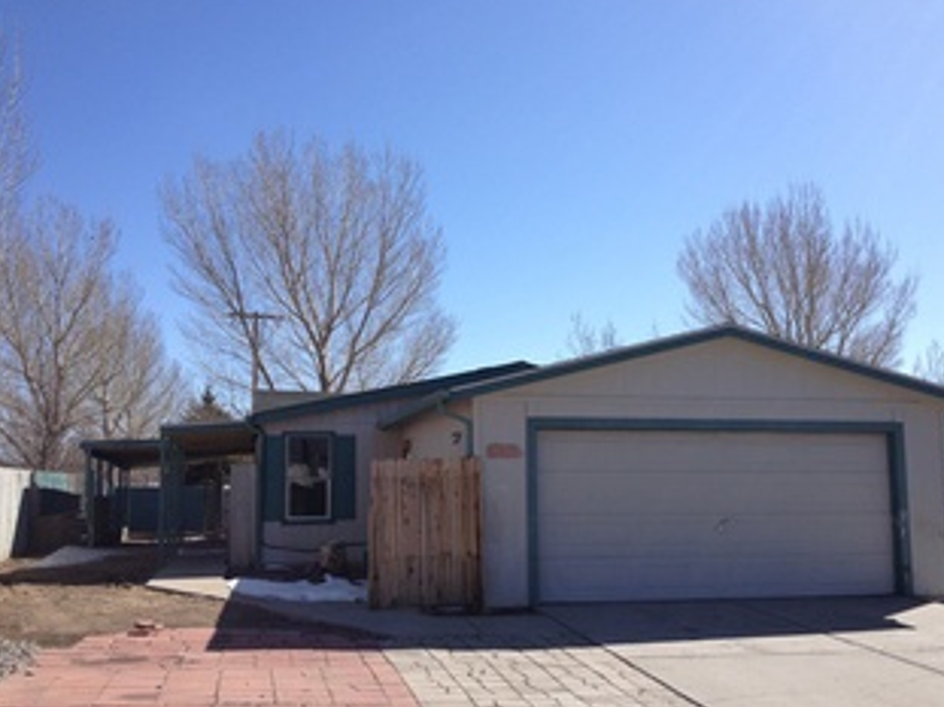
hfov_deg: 47.9
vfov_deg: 36.8
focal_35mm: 39
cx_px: 486
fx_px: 1063
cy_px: 373
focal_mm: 4.28
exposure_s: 1/1577
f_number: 2.4
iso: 50
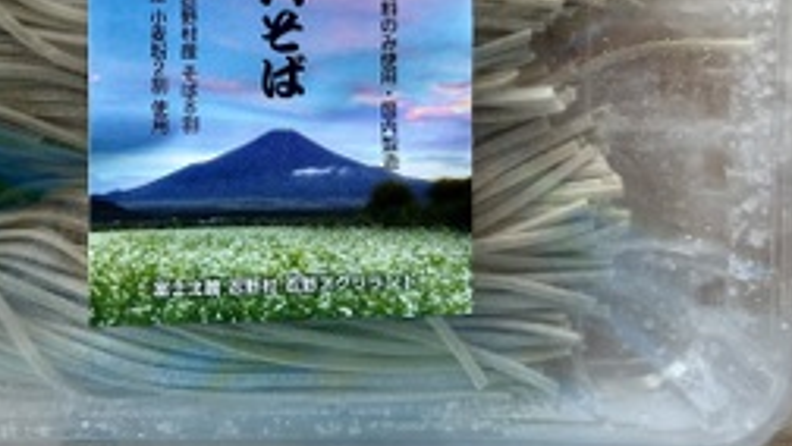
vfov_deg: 21.8
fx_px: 1135
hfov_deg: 37.7
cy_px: 50
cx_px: 220
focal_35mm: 54
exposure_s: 1/75
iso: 50
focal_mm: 5.1
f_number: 1.6
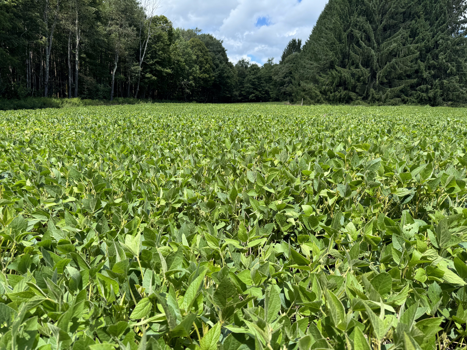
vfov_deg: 56.8
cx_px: 234
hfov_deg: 71.6
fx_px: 324
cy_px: 175
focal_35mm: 24
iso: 80
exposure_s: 1/1767
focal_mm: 6.76
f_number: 1.78
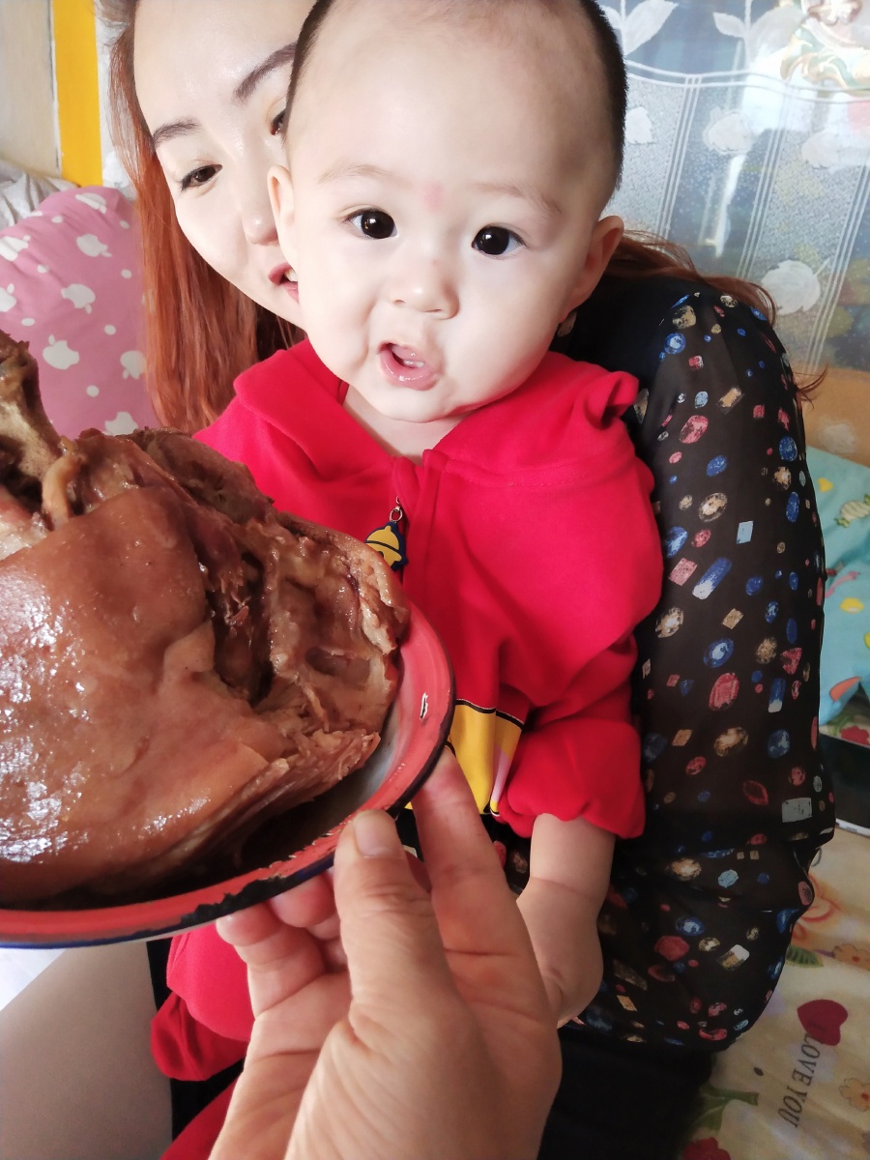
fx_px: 1005
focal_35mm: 30
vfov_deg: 60.0
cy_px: 580
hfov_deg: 46.8
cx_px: 435
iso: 161
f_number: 1.8
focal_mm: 3.95
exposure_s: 1/100
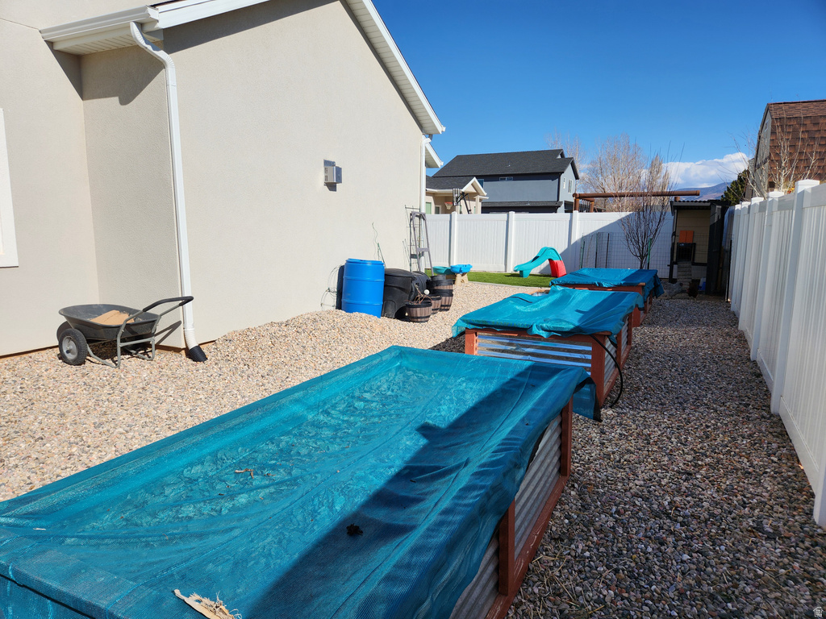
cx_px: 413
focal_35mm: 23
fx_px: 549
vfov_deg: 58.9
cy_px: 310
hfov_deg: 73.9
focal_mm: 5.4
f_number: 1.8
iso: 20
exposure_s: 1/3050
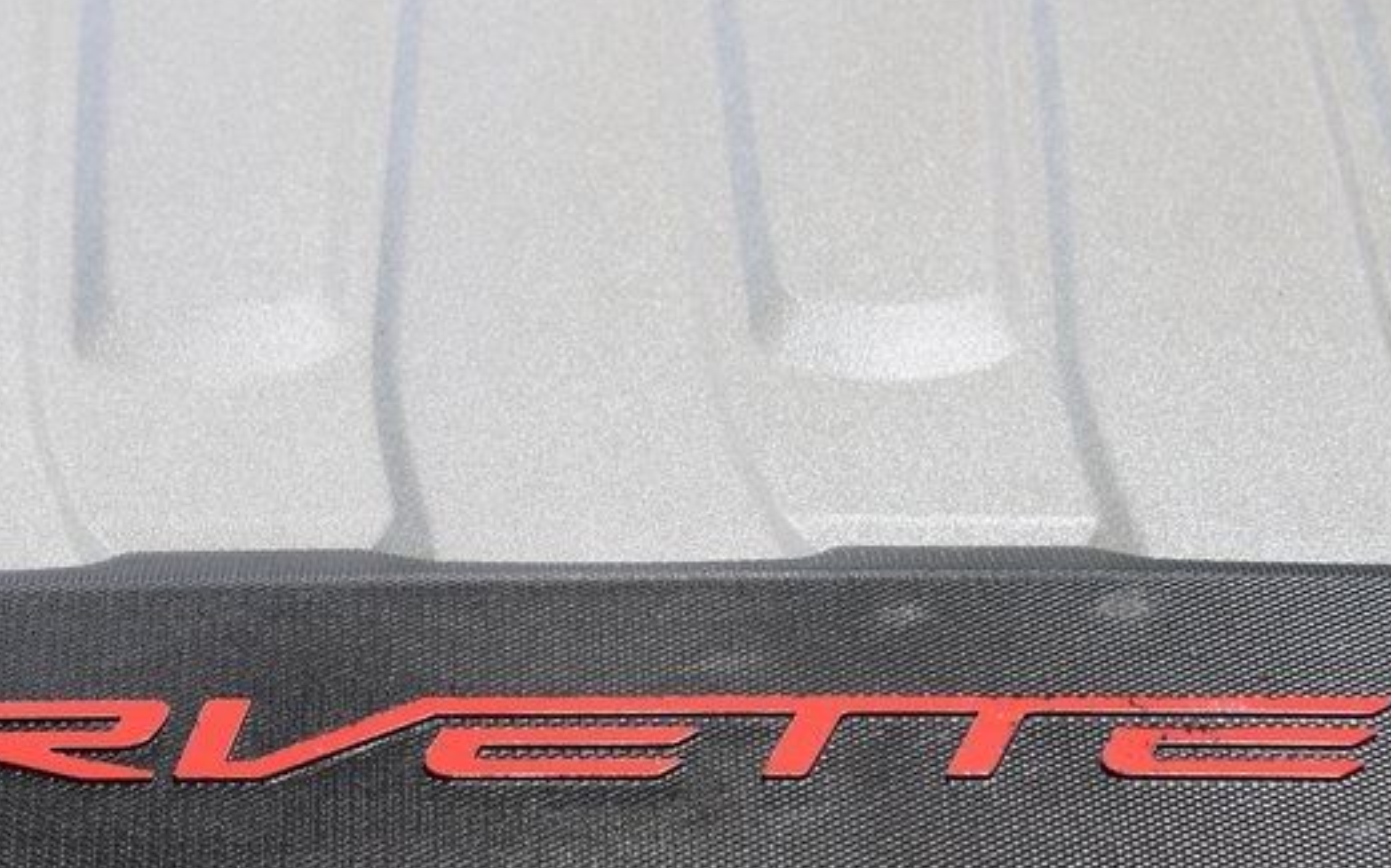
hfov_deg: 18.1
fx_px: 4321
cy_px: 718
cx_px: 234
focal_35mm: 114
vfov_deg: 11.4
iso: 900
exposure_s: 1/15
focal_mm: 38
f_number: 6.3
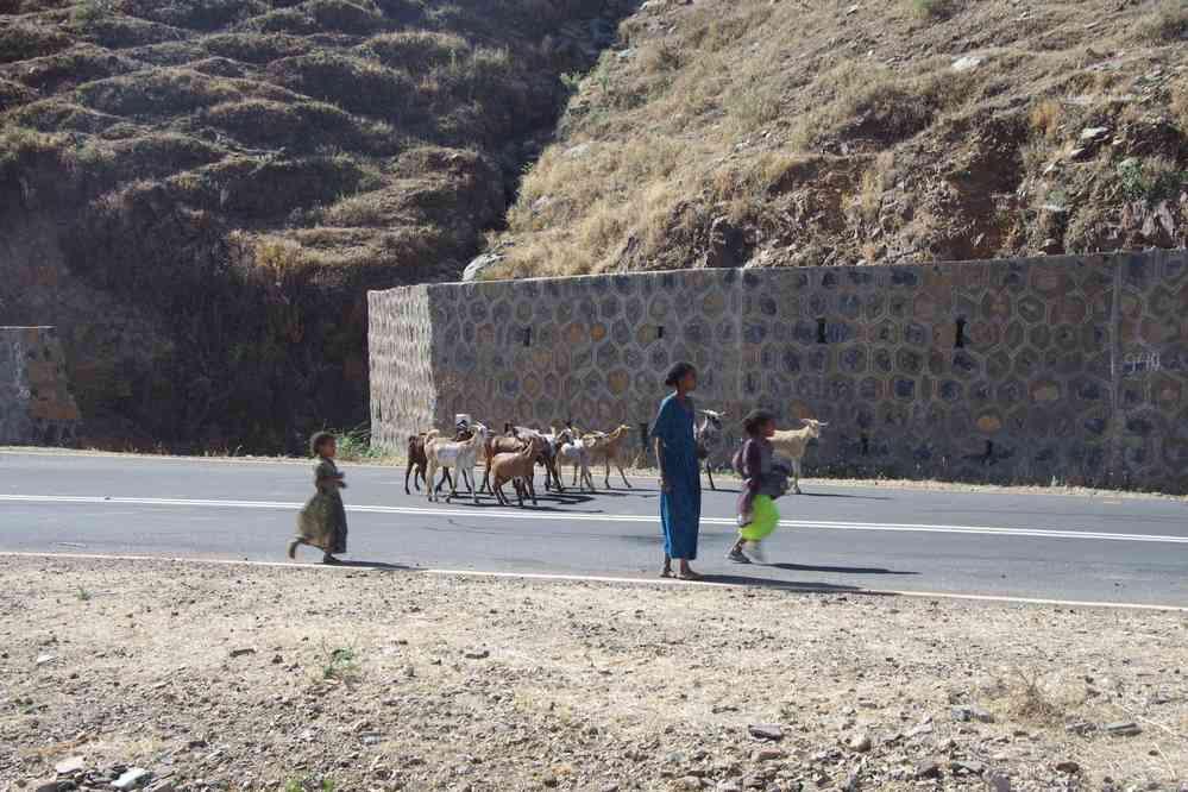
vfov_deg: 25.8
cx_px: 594
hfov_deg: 37.9
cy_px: 396
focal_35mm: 52
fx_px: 1732
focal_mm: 35
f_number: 10
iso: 200
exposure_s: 1/60
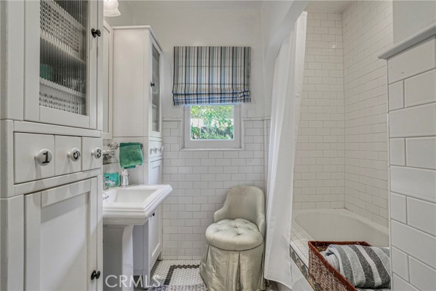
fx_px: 182
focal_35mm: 15
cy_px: 146
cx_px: 218
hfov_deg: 100.4
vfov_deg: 77.4
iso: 640
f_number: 4
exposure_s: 1/40
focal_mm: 10
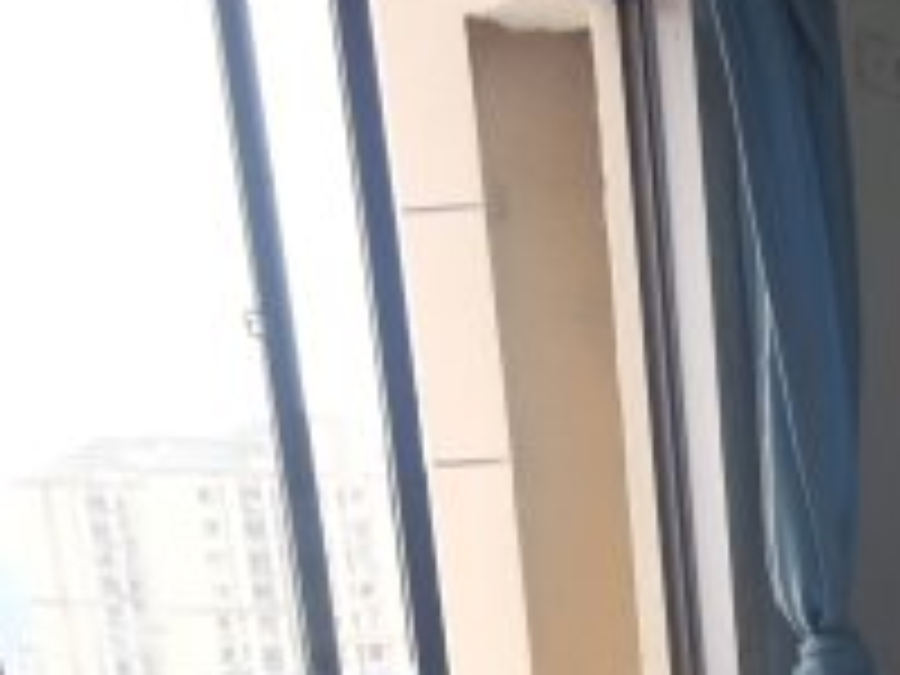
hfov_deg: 20.9
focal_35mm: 72
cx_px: 1508
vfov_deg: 16.7
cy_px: 1246
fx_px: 1872
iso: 80
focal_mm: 4.4
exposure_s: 1/100
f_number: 1.8
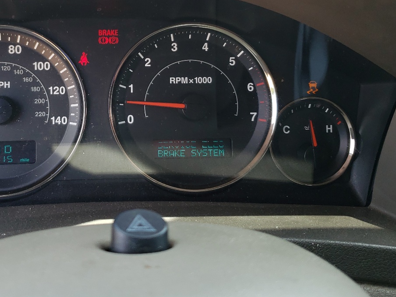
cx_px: 98
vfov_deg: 31.0
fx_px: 526
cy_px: 79
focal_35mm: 46
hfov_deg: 40.1
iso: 50
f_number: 1.5
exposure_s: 1/213
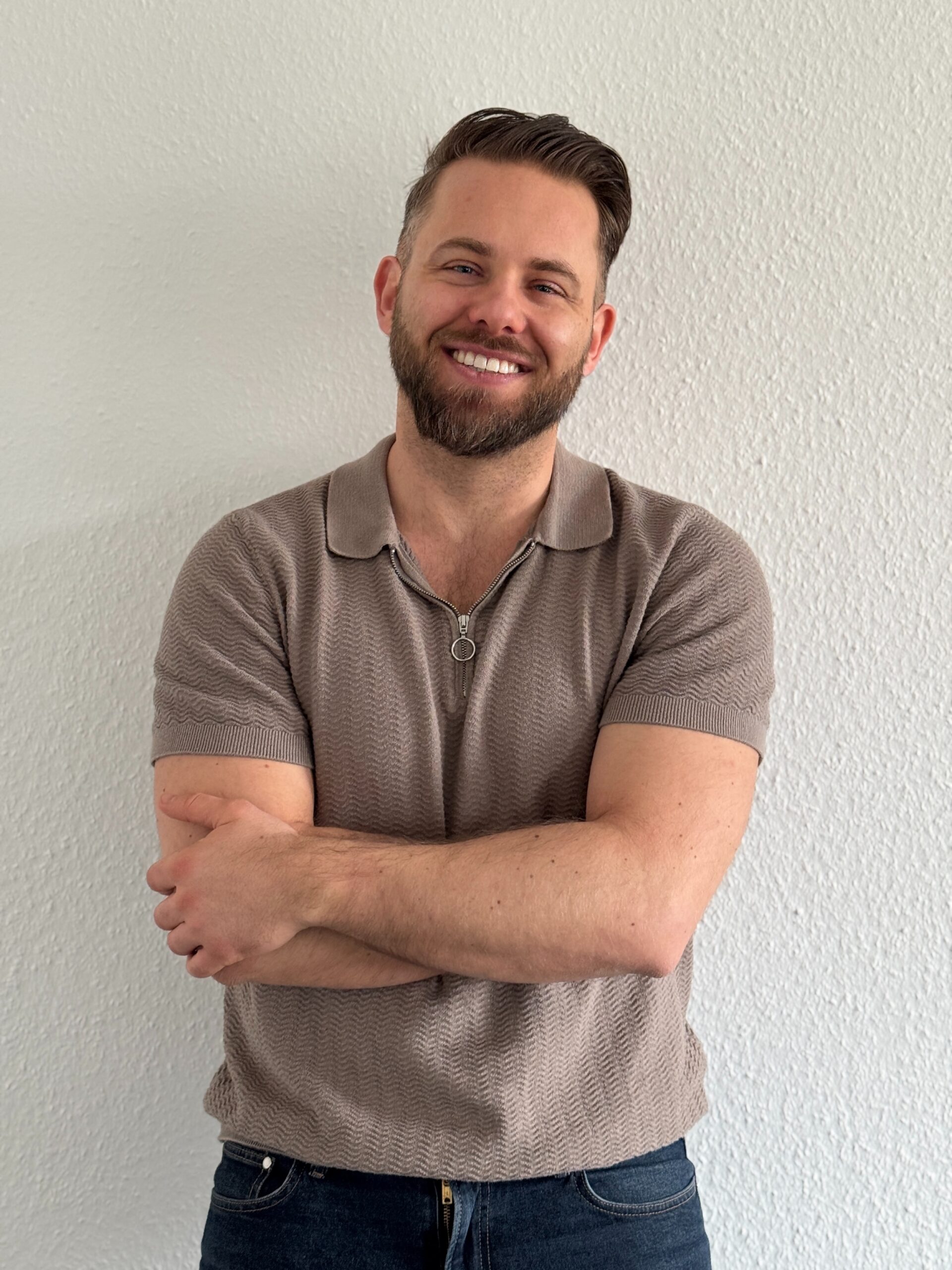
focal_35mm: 48
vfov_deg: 39.7
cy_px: 635
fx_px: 1760
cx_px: 476
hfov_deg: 30.3
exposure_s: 1/52
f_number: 1.78
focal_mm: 6.76
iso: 250
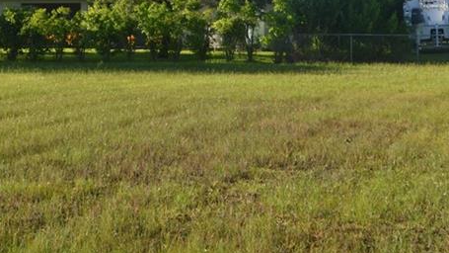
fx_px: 1095
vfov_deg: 12.7
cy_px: -78
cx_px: 103
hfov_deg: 22.9
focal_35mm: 92
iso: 100
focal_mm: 26
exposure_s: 1/160
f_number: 7.1
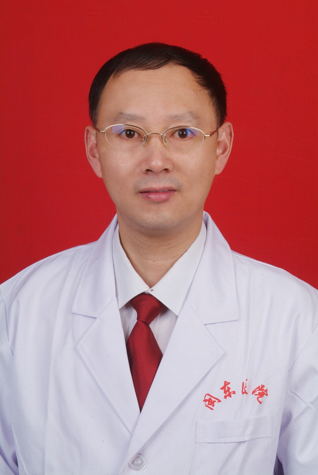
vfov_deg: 17.0
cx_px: 159
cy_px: 238
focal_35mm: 120
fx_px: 1586
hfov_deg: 11.5
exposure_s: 1/90
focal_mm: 80
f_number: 16
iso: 100
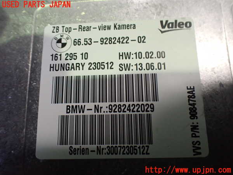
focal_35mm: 30
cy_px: 88
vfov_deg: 46.8
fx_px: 202
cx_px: 116
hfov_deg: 60.0
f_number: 2.3
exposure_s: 1/125
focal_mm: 5.4
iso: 800
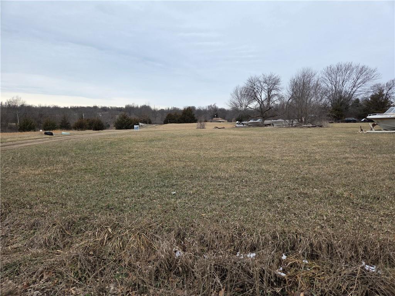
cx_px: 198
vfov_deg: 58.9
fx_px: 262
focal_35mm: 23
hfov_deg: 73.9
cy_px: 148
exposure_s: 1/1606
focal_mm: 5.4
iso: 80
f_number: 1.8
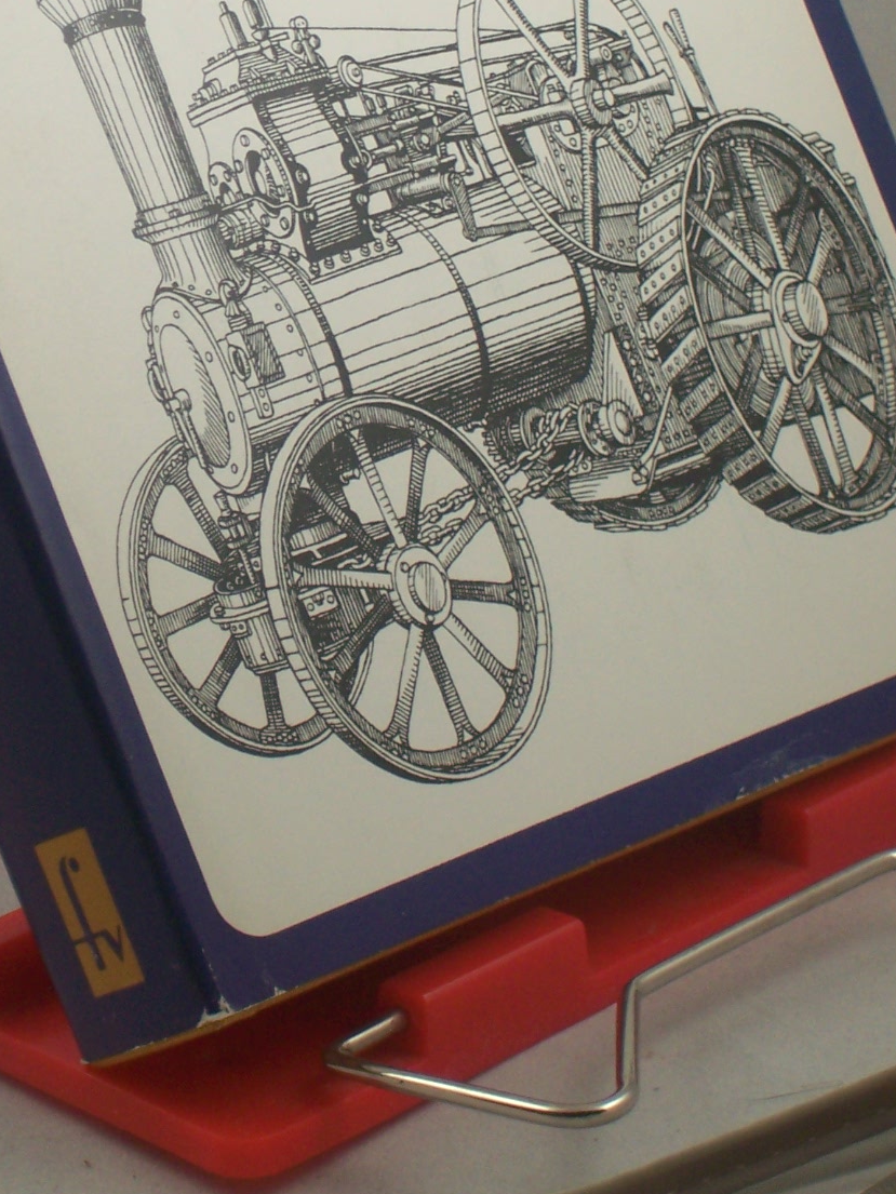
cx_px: 186
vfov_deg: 10.4
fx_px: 6522
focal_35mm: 189
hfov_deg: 7.8
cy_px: 173
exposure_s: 1/100
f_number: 4.6
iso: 100
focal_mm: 16.8
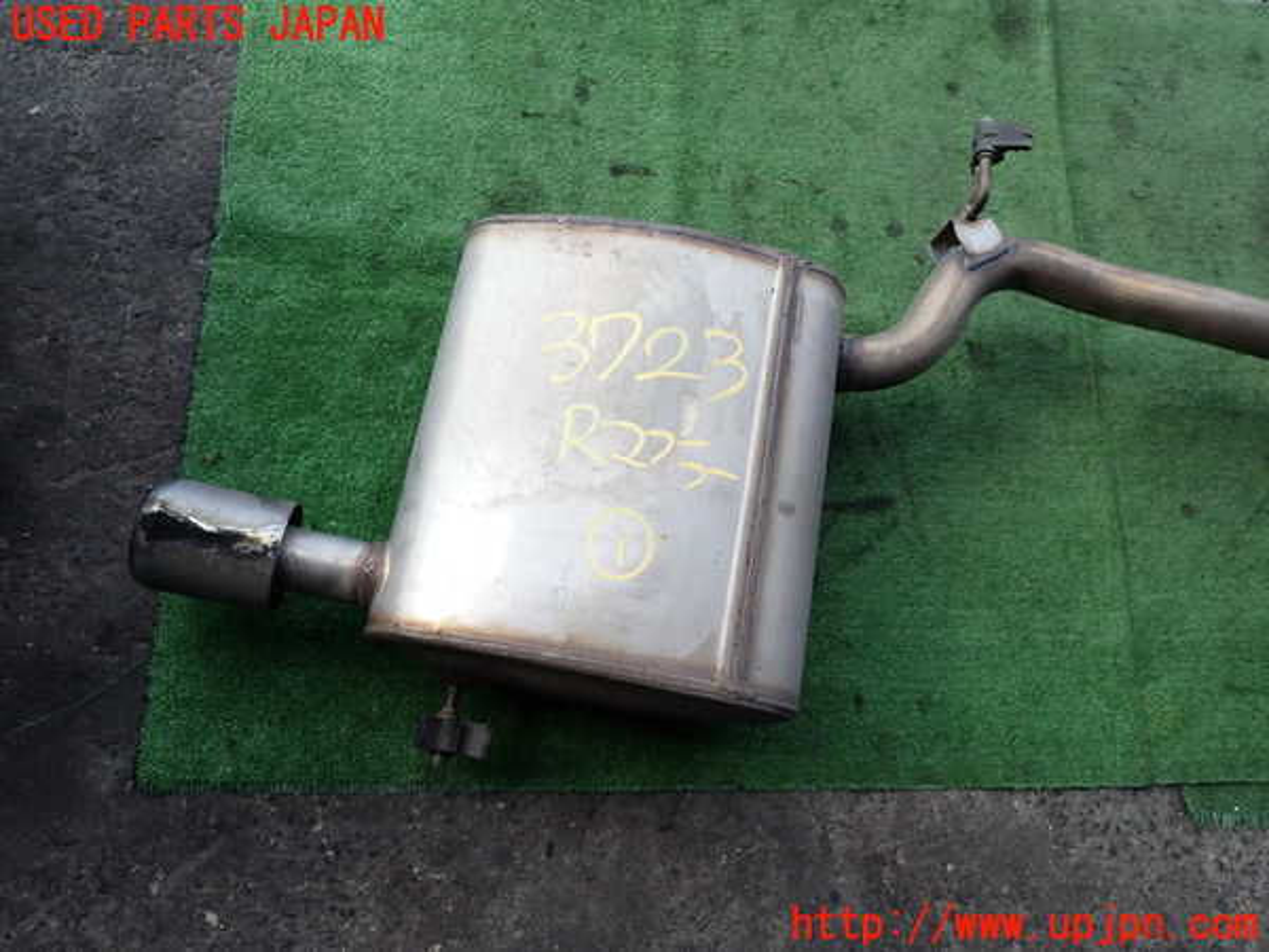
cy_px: 476
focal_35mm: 25
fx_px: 916
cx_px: 634
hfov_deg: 69.4
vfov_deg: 54.9
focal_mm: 4.5
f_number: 2.8
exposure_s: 1/320
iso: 100
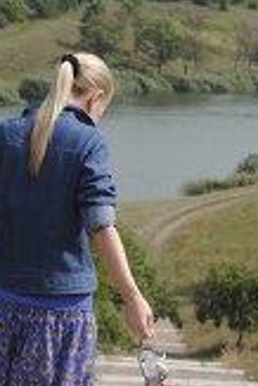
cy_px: 188
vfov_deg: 12.8
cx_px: 86
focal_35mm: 160
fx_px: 1718
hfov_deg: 8.6
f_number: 8
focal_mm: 45
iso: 100
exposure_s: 1/250
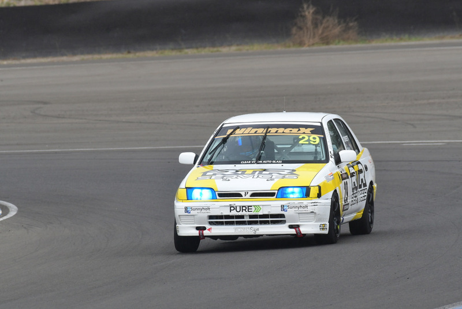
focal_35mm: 750
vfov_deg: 1.8
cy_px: 154
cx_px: 231
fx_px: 9628
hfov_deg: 2.7
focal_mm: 500
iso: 640
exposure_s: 1/640
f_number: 10
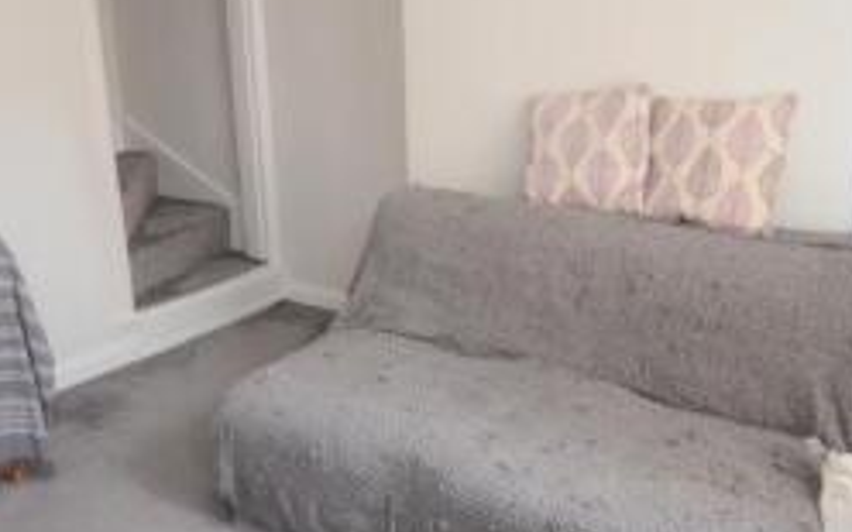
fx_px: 952
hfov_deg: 48.1
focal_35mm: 41
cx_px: 371
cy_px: 297
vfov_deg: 31.2
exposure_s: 1/13
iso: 1600
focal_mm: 14
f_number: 4.8
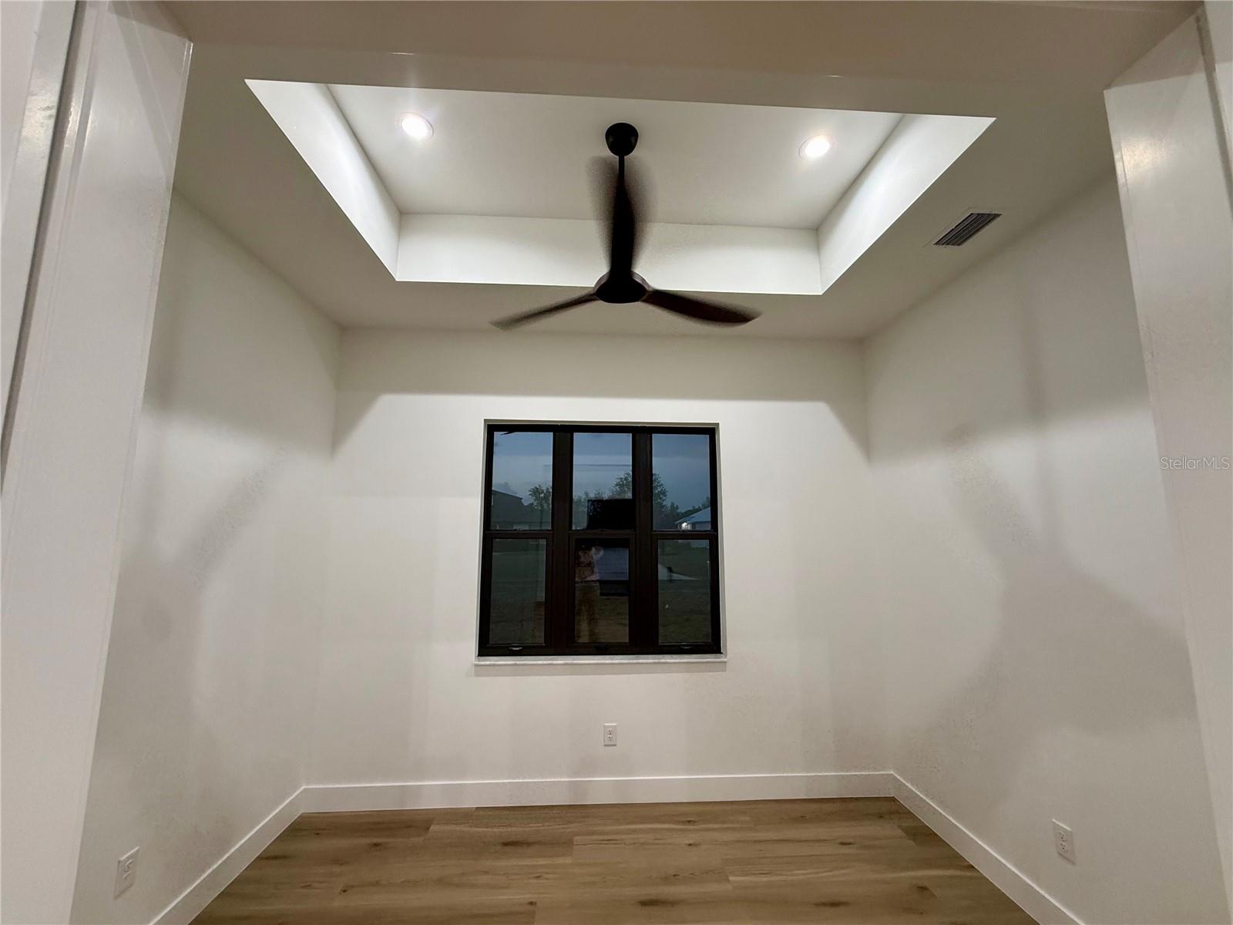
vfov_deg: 85.7
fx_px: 499
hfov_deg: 102.1
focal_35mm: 14
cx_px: 616
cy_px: 462
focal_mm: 2.22
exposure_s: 1/60
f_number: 2.2
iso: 250
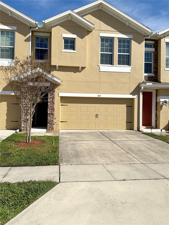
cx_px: 84
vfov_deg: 61.7
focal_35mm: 29
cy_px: 112
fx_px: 189
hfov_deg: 48.2
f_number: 1.8
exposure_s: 1/3534
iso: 16
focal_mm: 3
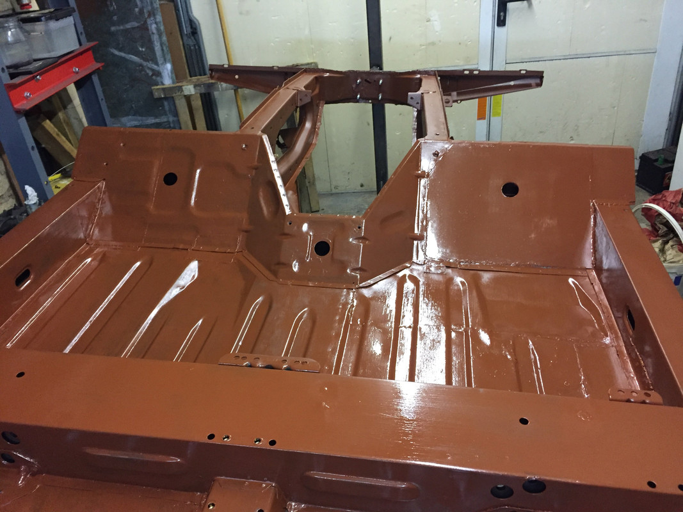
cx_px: 342
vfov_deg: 48.2
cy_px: 256
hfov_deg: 61.7
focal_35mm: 29
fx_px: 572
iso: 250
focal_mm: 4.15
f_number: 2.2
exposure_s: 1/33
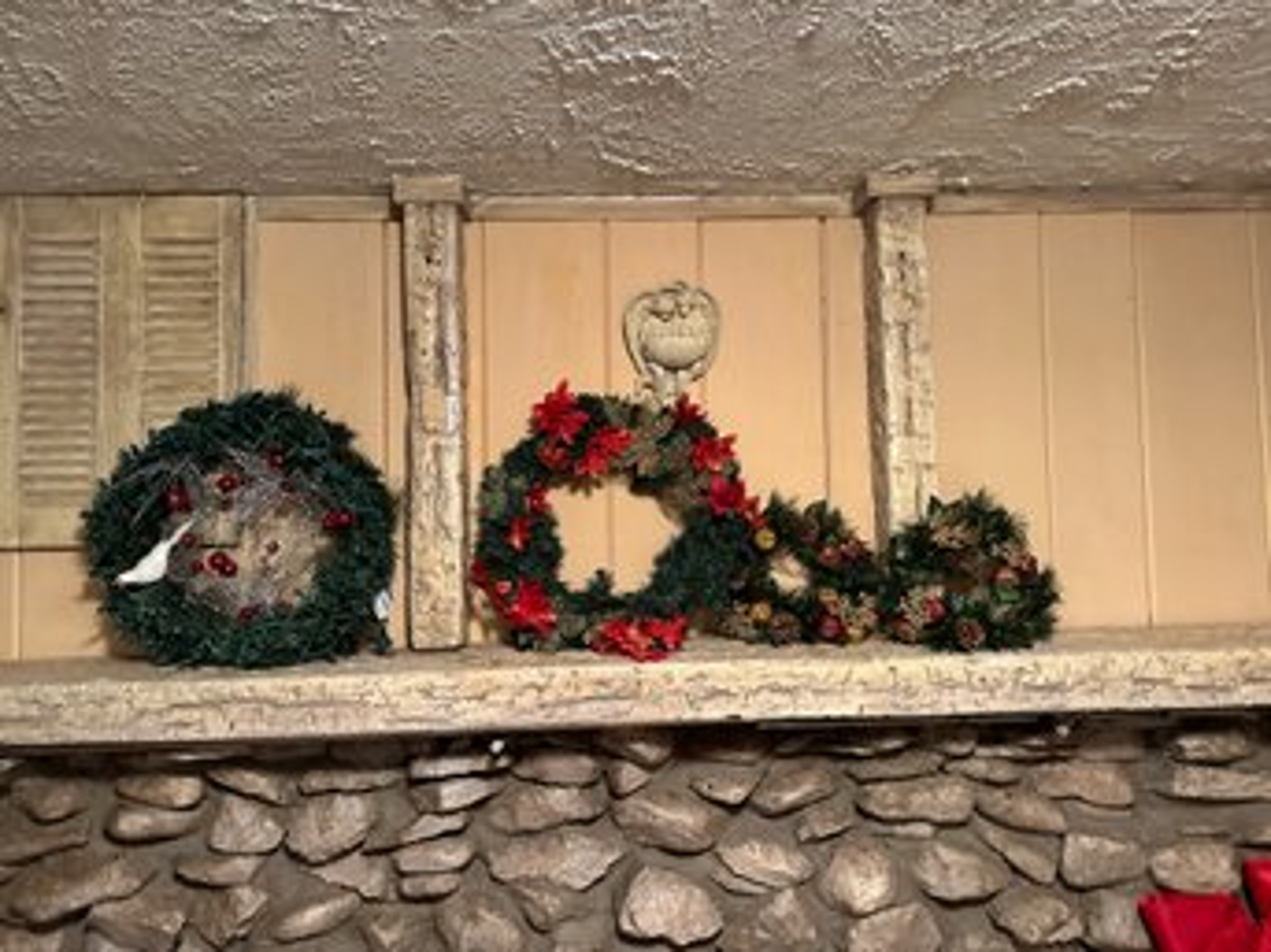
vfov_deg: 56.8
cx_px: 636
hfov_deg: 71.6
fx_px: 881
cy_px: 476
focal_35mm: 24
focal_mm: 6.86
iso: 640
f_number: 1.78
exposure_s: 1/60
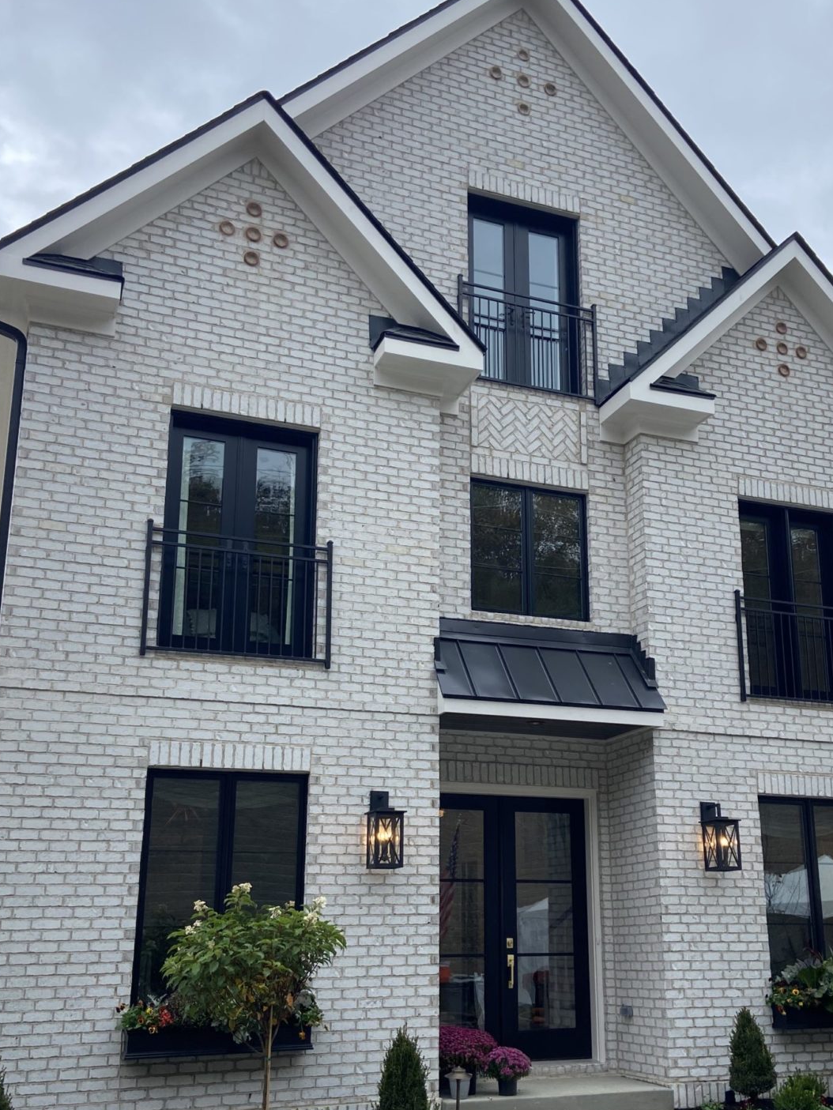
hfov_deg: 38.5
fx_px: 1187
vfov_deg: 49.9
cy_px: 642
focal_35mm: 37
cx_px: 492
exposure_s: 1/762
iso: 32
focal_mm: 4.25
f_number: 1.8
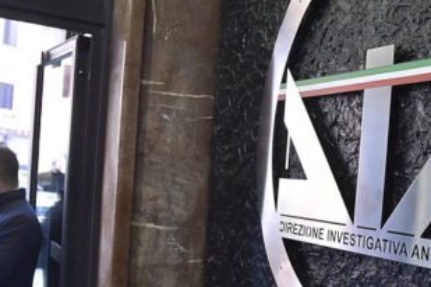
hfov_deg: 35.6
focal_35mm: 54
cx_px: 349
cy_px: 192
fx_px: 646
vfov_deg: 24.9
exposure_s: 1/125
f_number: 5.6
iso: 3200
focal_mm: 24
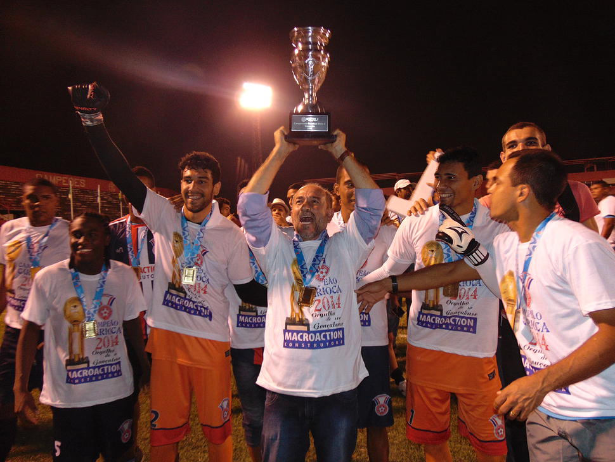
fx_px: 444
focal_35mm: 25
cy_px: 231
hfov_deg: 69.4
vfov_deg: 54.9
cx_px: 308
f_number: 3
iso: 200
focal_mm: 4.5
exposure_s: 1/30
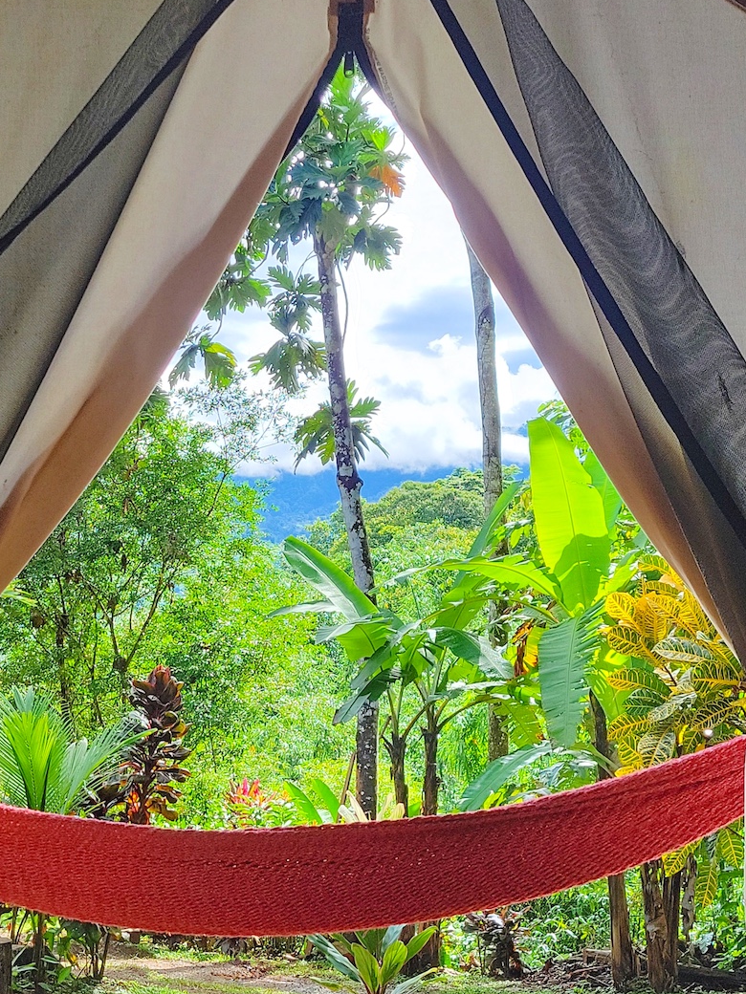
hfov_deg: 40.6
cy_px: 565
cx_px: 318
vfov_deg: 52.5
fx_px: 1006
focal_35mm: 35
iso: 50
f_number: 1.8
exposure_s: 1/769
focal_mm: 5.4
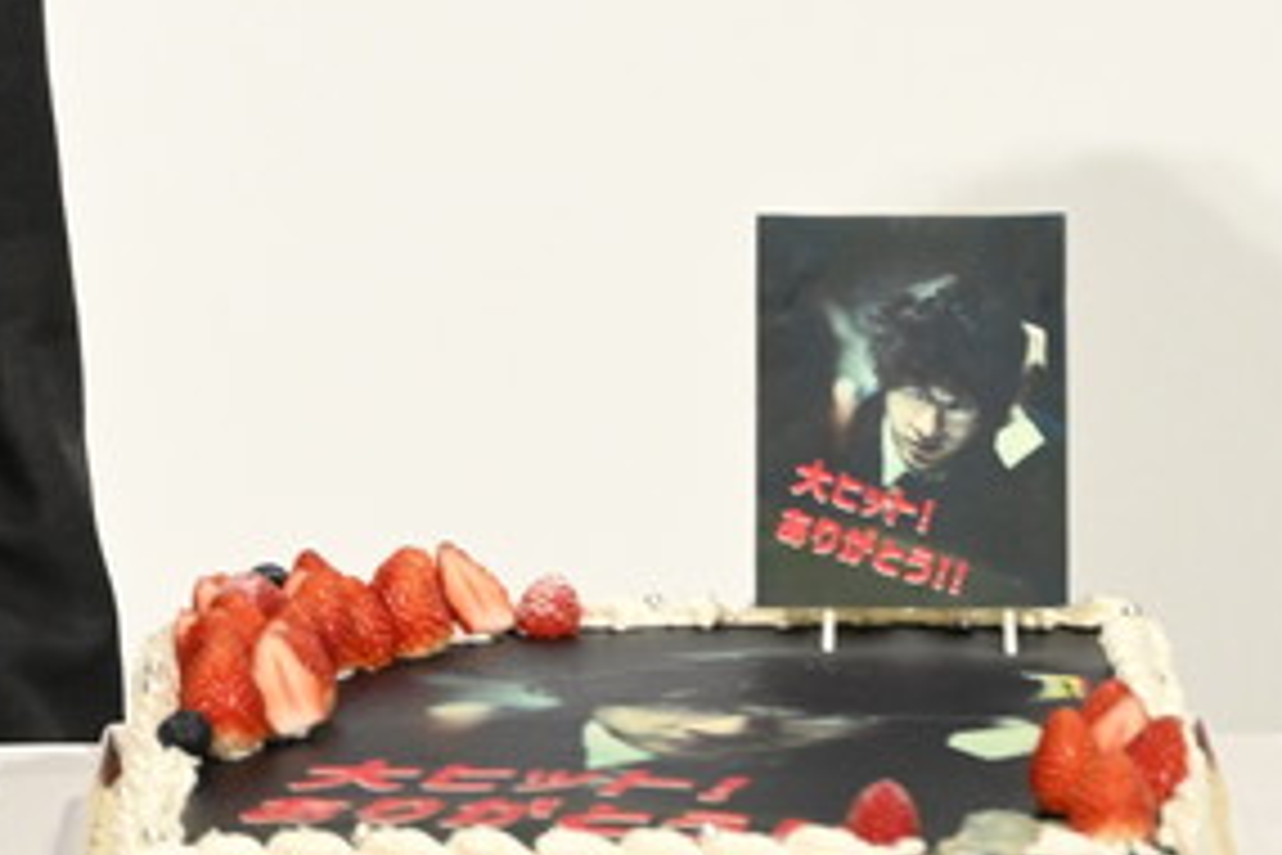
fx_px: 12499
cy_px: -200
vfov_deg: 3.9
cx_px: -256
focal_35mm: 351
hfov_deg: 5.8
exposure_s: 1/100
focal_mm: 100
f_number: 6.3
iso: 3200
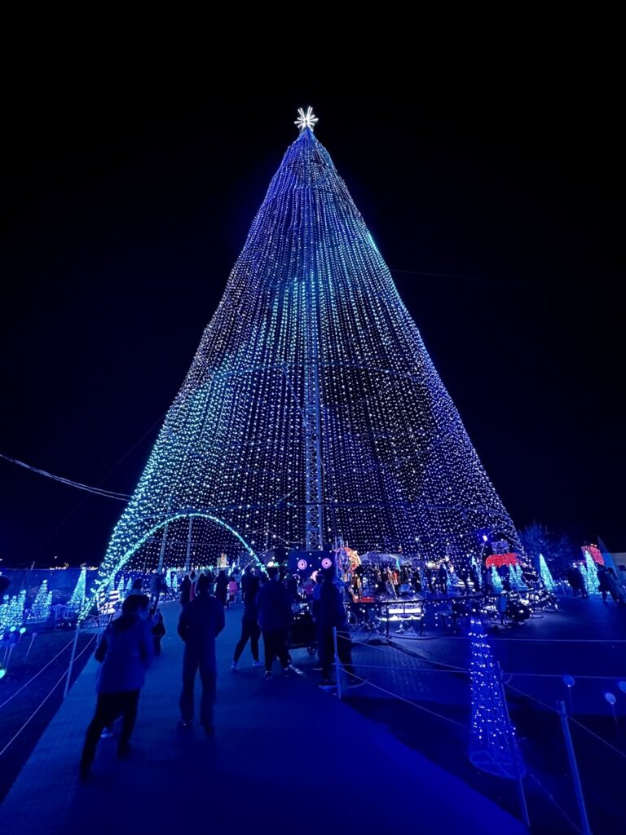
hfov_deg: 85.7
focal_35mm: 14
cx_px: 313
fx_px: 338
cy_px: 418
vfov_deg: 102.1
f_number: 2.2
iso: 1000
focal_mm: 2.22
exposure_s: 1/40
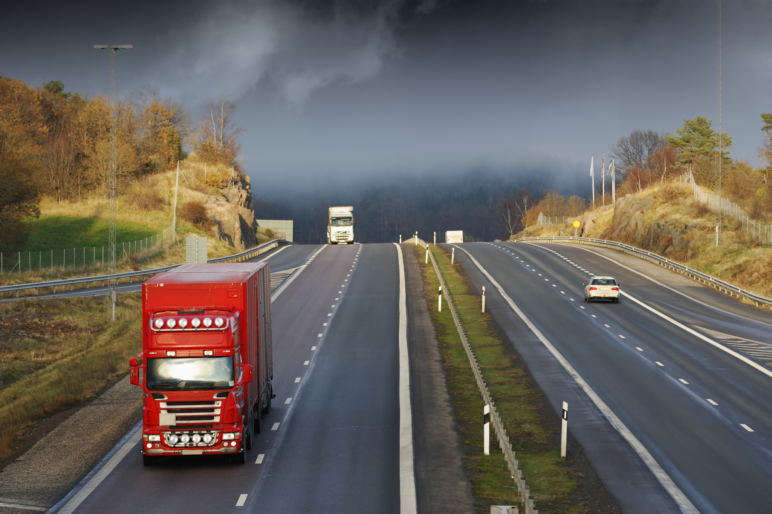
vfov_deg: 7.6
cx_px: 386
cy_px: 257
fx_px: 3857
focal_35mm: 180
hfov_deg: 11.4
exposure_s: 1/160
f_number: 7.1
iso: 200
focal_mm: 180
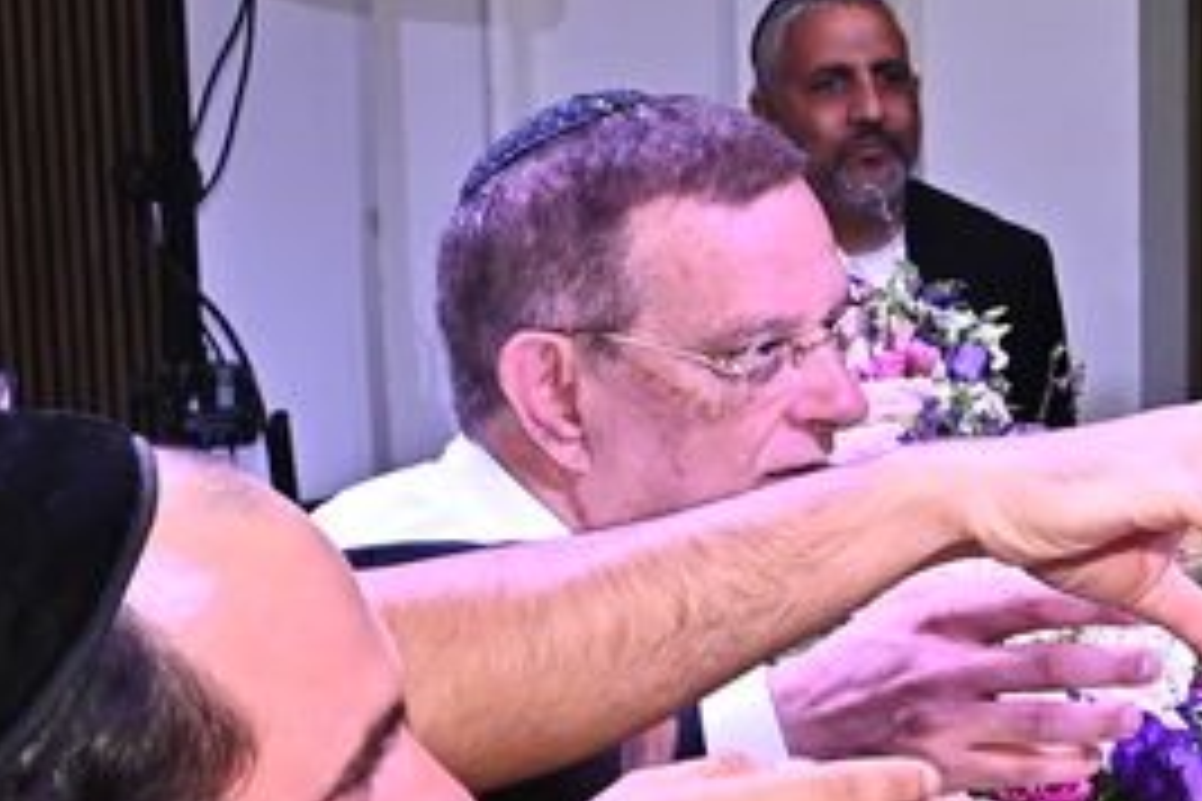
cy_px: 1004
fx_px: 5075
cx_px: 1621
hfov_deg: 13.0
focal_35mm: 152
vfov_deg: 8.9
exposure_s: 1/200
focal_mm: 29
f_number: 7.1
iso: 1250
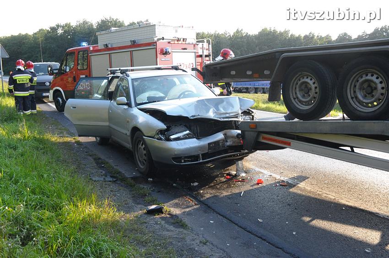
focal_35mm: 36
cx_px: 194
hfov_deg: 53.2
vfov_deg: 36.8
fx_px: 389
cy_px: 129
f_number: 9
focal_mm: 24
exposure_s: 1/320
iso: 1000
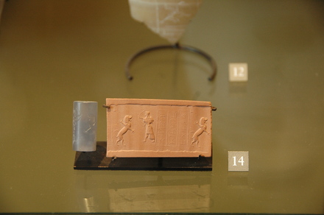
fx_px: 1213
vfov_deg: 10.1
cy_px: 108
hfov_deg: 15.2
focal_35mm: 135
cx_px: 162
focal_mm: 90
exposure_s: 1/40
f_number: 5.3
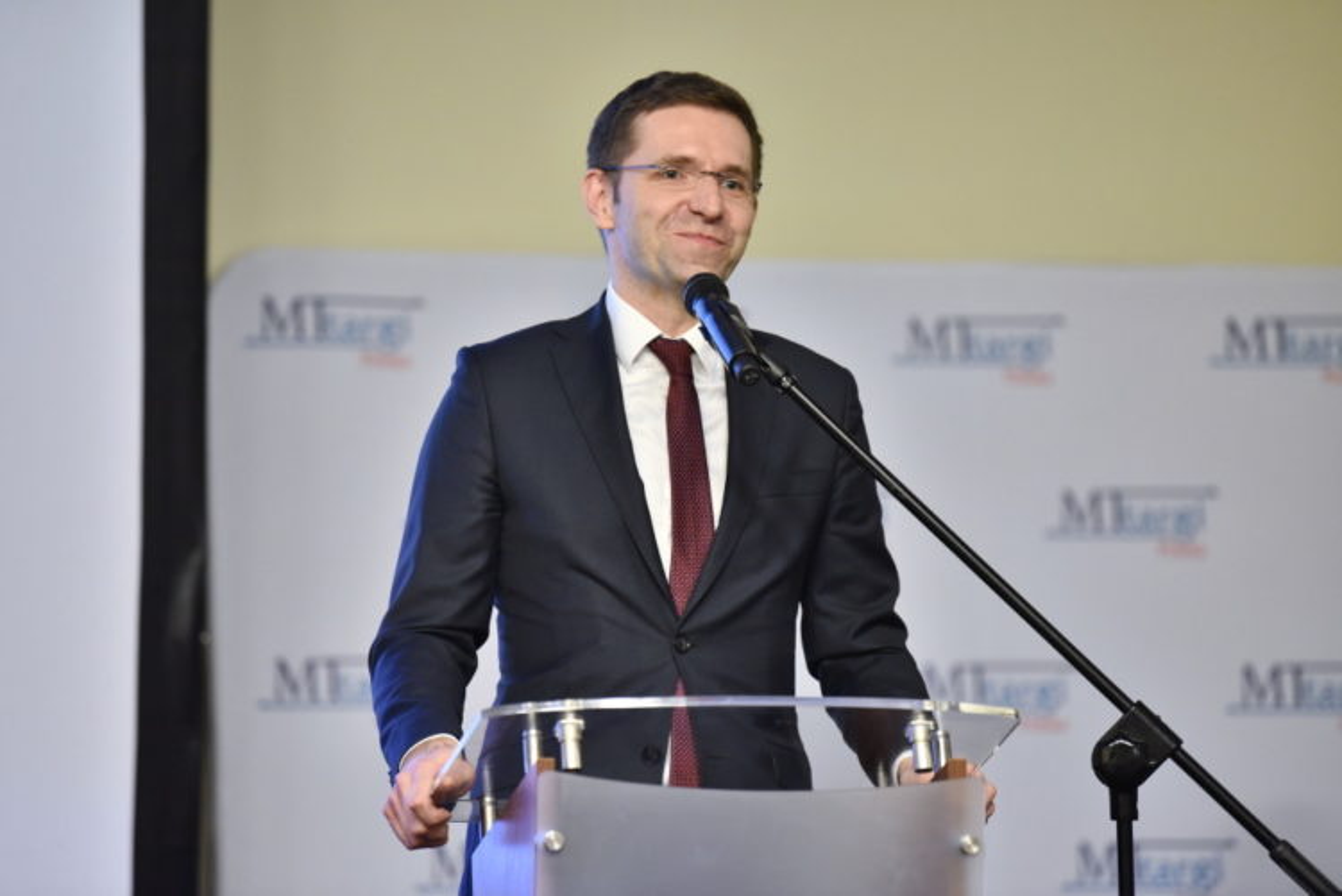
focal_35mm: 170
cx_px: 671
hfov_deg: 12.1
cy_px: 448
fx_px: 6341
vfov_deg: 8.1
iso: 2500
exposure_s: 1/100
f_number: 3.2
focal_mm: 170
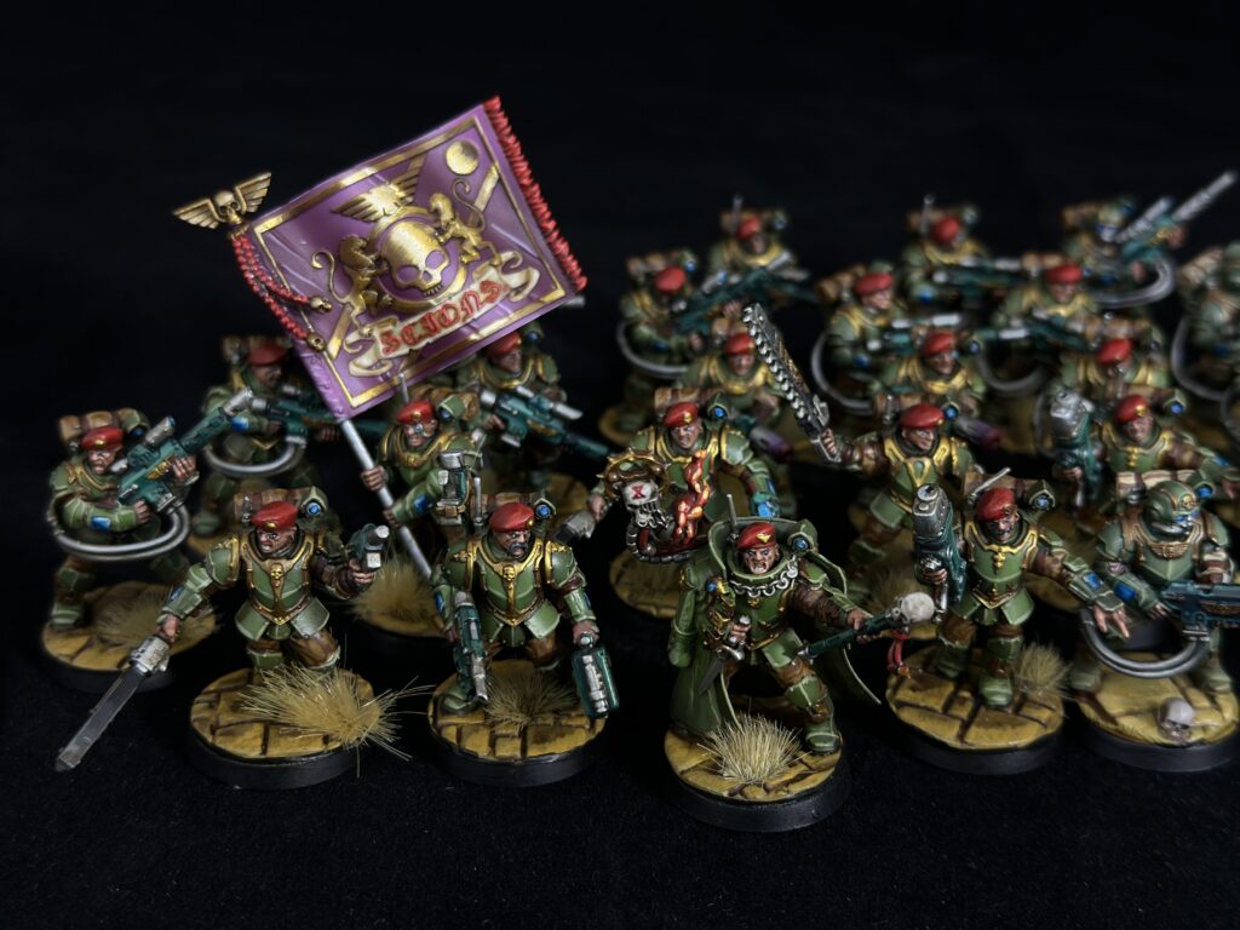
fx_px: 1719
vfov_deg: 30.3
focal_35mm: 48
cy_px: 465
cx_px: 620
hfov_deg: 39.7
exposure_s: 1/50
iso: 80
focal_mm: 6.86
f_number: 1.78
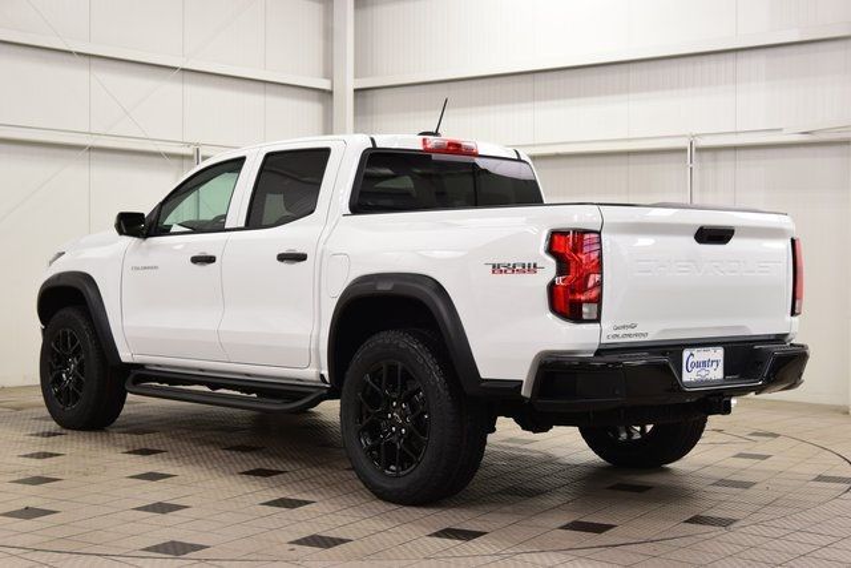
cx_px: 426
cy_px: 284
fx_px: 1277
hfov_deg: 36.9
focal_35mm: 54
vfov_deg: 25.1
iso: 640
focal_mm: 36
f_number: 7.1
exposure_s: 1/30
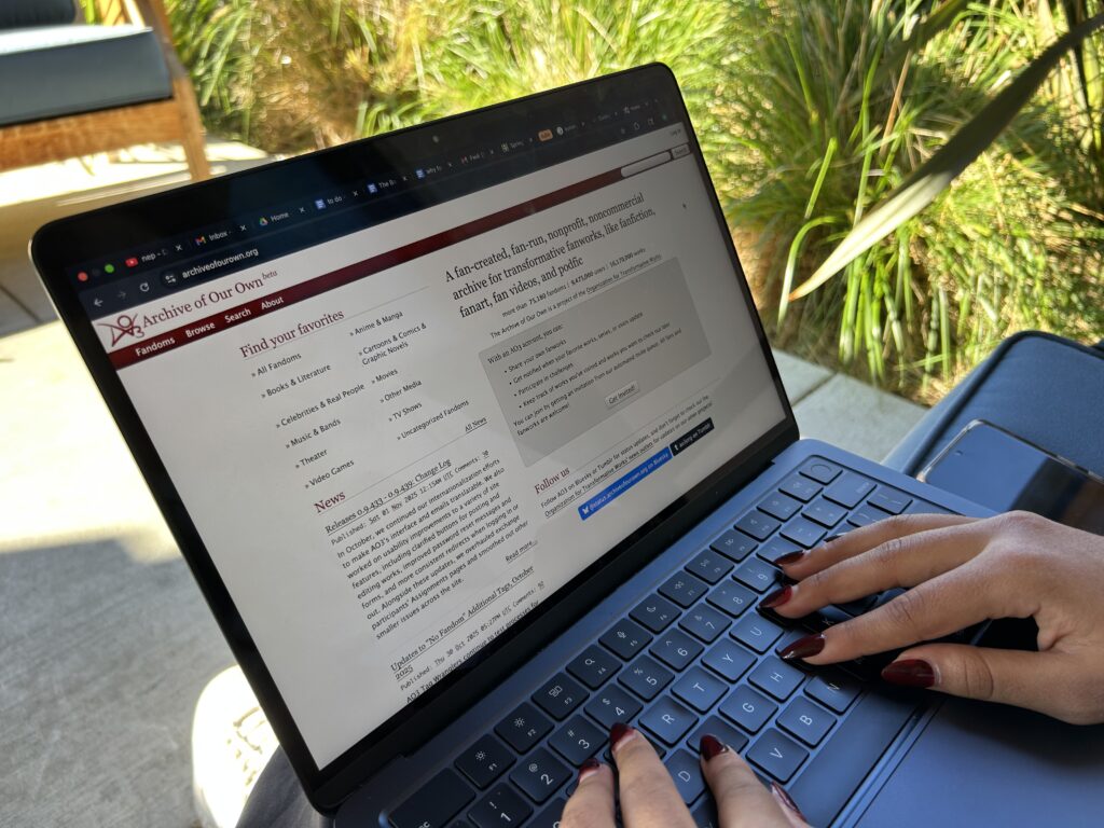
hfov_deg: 67.3
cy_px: 414
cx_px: 552
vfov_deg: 53.1
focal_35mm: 26
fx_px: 829
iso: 40
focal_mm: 5.7
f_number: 1.5
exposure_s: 1/201
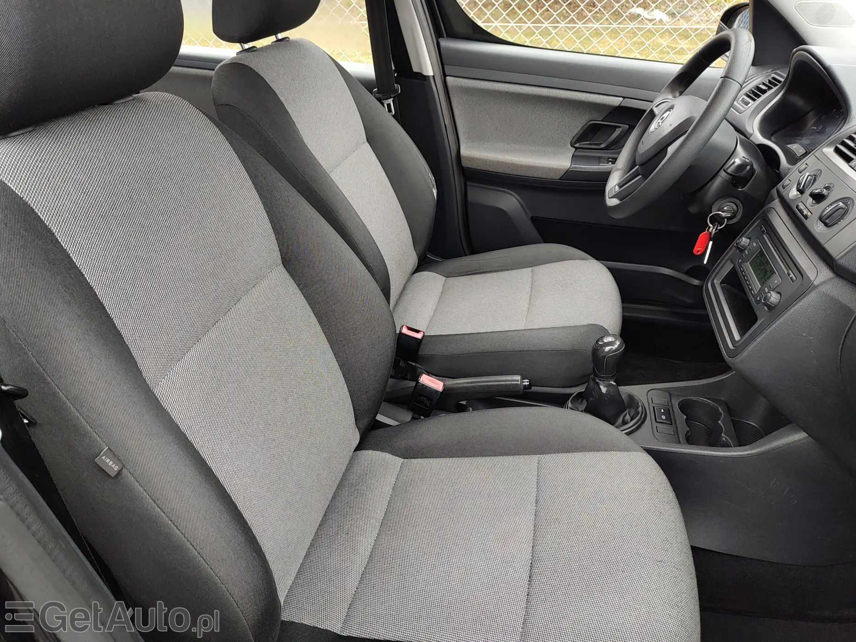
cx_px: 428
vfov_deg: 58.9
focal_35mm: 23
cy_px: 321
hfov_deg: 73.9
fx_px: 569
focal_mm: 5.56
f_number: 1.8
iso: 244
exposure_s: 1/100
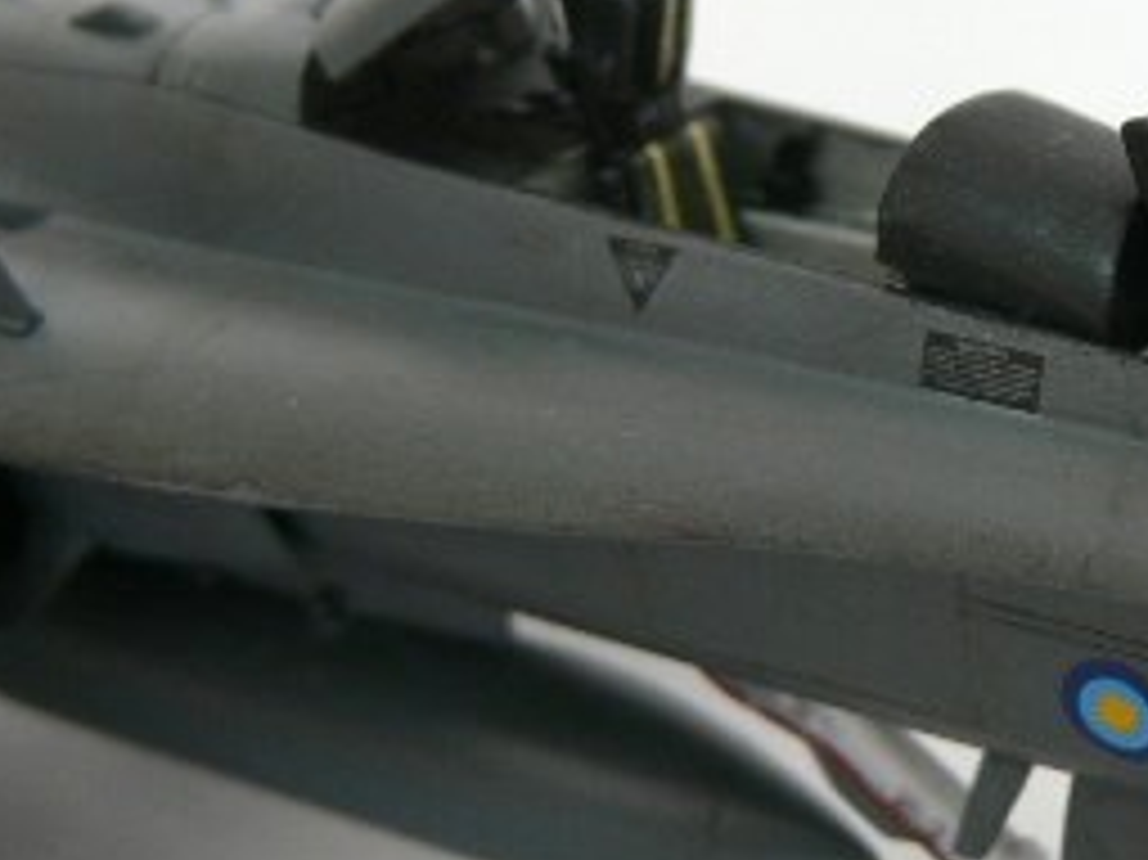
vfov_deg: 16.7
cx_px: 1053
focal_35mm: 88
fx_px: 2917
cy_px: 230
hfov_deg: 21.7
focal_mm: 7.4
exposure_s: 1/15
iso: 100
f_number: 2.8
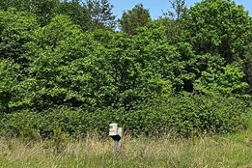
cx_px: 331
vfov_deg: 25.1
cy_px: 32
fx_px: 371
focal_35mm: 53
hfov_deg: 29.7
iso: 50
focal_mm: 2.2
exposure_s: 1/3203
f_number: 2.2
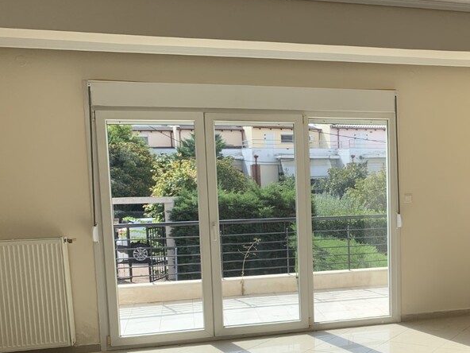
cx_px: 394
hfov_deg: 39.9
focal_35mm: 45
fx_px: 611
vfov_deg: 31.8
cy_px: 246
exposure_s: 1/928
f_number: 1.8
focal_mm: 4.25
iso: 25
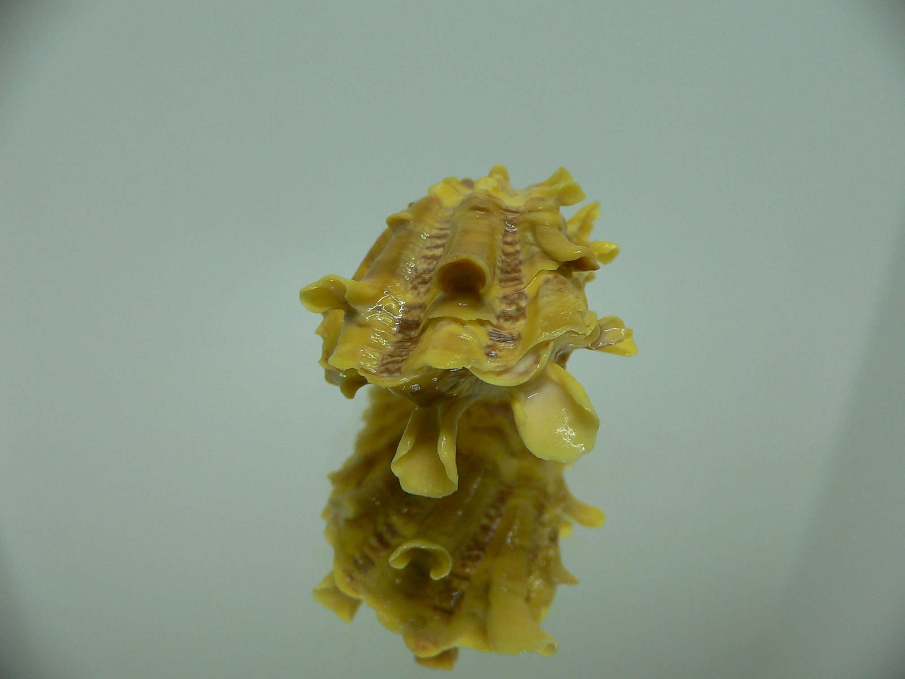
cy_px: 340
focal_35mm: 35
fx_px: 915
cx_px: 452
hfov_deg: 52.6
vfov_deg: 40.7
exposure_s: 1/60
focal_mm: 4.6
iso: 80
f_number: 2.8
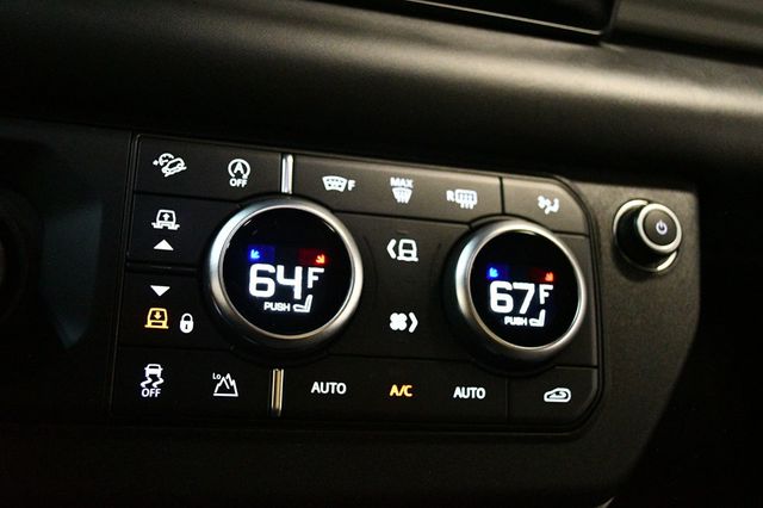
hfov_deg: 53.2
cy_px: 254
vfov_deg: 36.8
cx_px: 382
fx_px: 763
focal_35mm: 36
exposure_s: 1/60
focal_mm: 24
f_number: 4
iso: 9000
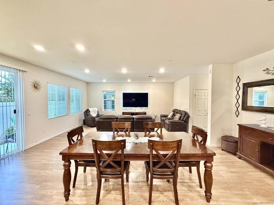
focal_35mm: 14
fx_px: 111
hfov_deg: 102.1
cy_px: 102
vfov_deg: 85.7
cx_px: 137
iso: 640
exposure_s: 1/60
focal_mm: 2.22
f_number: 2.2
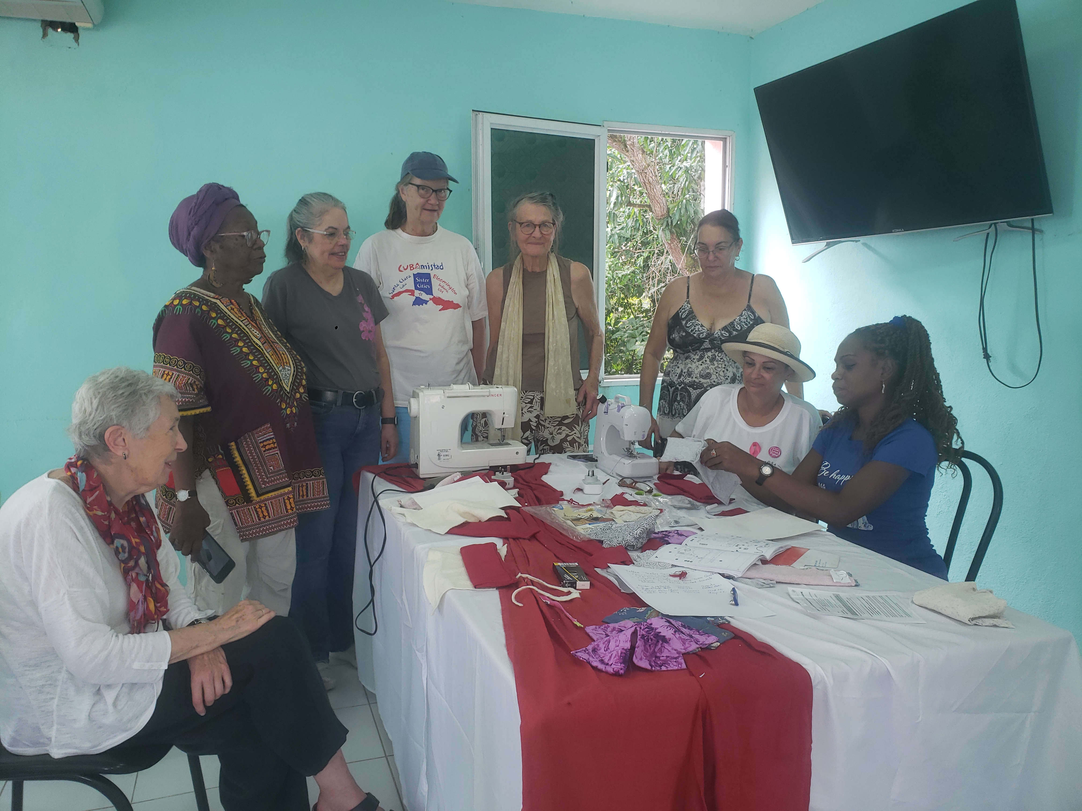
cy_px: 406
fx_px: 813
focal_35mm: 26
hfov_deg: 67.3
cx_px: 541
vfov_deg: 53.1
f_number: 2.4
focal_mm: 4.3
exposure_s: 1/40
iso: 80
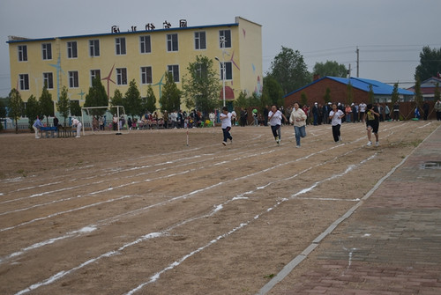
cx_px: 220
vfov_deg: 25.8
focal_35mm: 52
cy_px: 148
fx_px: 644
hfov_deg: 37.8
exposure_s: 1/640
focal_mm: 35
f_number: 4.5
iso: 200
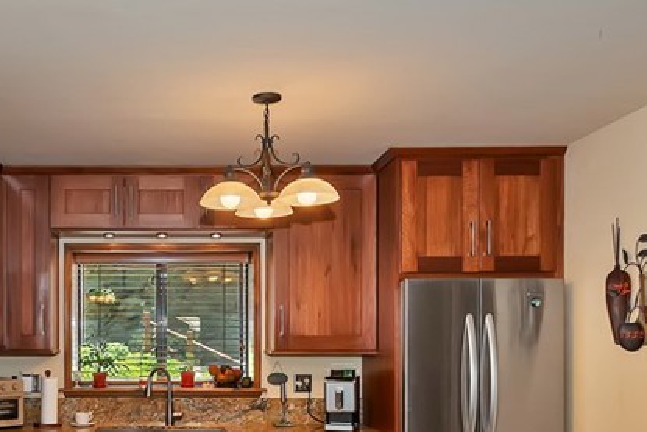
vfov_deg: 35.0
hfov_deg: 49.8
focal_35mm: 37
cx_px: 162
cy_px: 333
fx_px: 665
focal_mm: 10
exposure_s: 1/30
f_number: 8
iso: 400
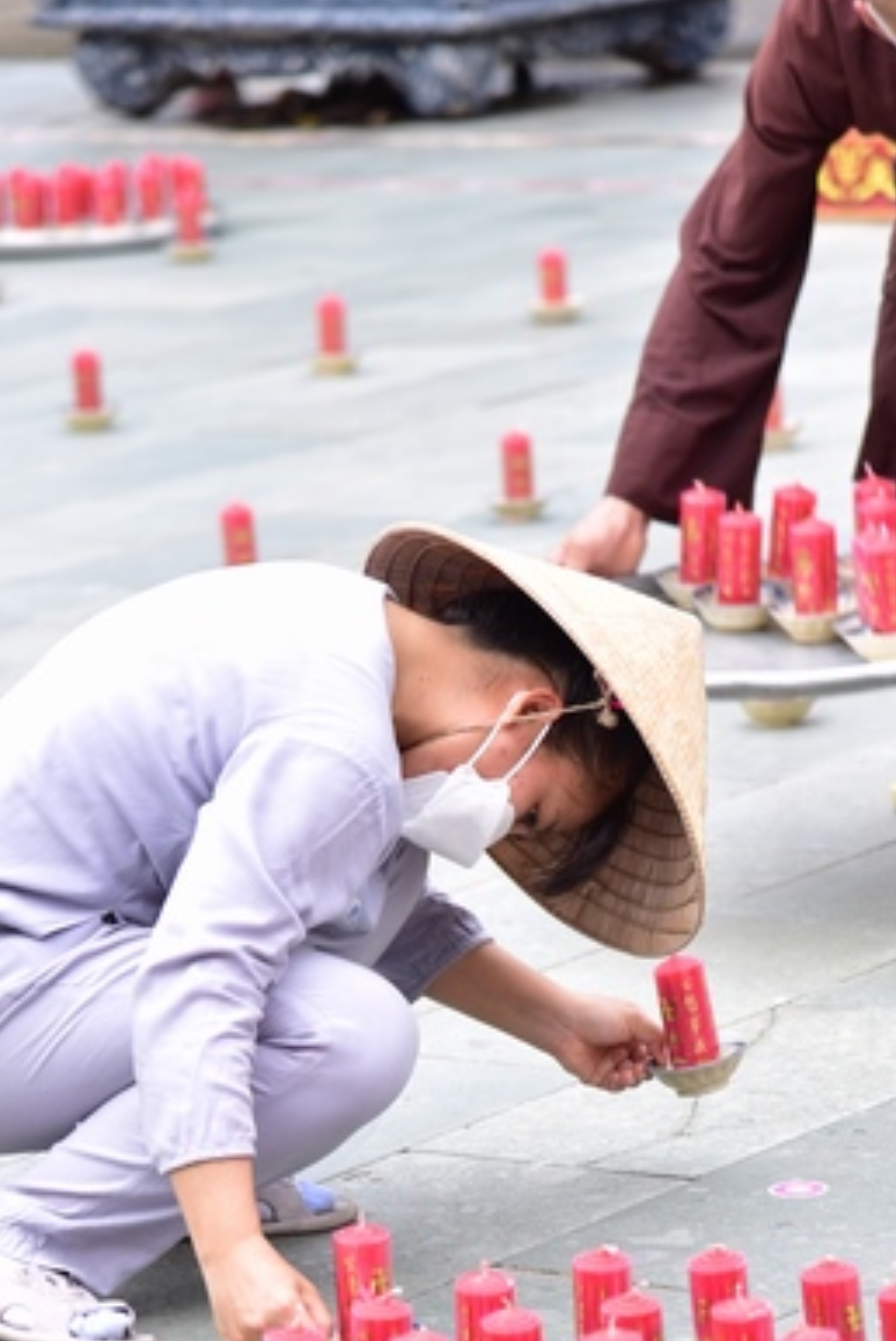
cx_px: 417
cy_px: 1087
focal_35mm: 202
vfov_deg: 10.1
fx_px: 7527
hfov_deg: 6.8
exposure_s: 1/80
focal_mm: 120
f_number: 4
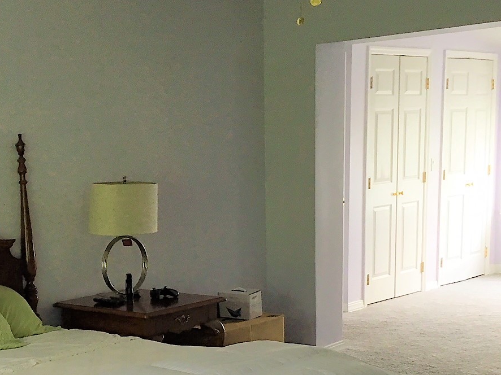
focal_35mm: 66
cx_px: 85
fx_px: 955
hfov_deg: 28.6
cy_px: 336
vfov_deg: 21.7
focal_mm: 4.15
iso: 40
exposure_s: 1/30
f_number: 2.2
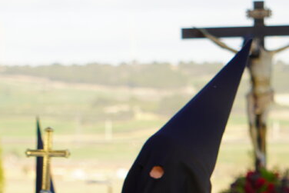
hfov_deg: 5.9
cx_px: 55
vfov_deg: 4.0
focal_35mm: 347
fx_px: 2787
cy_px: 208
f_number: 5
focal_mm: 68
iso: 100
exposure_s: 1/125
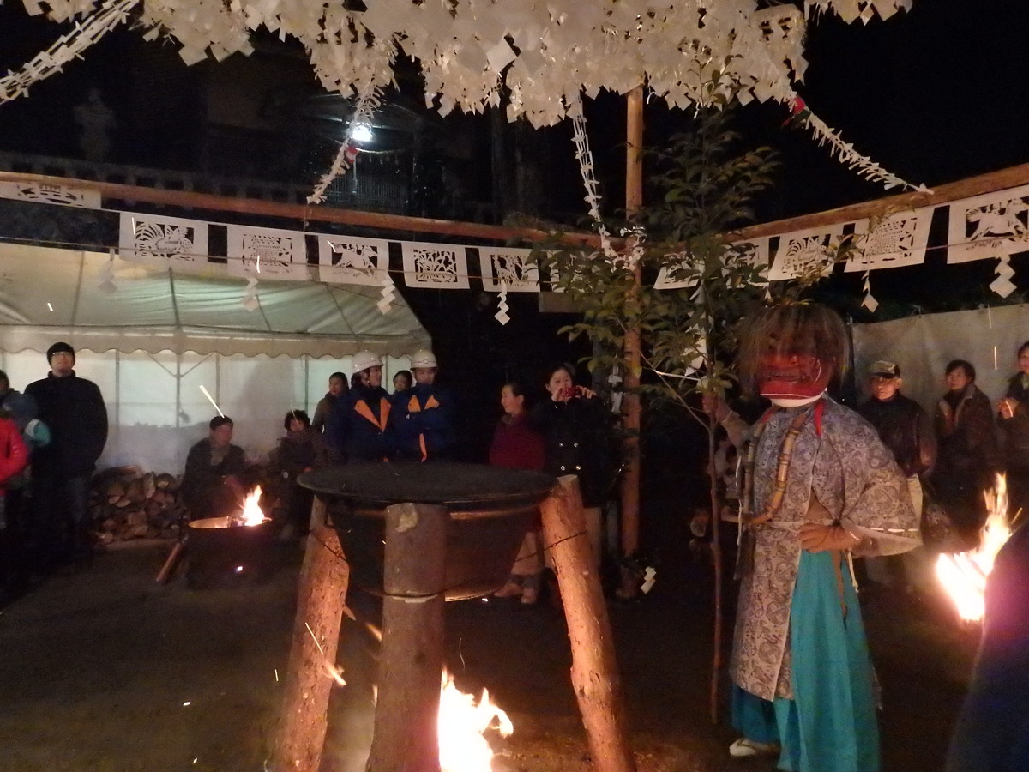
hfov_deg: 69.4
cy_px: 386
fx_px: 743
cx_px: 514
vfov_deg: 54.9
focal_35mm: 25
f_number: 3
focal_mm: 4.5
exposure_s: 1/25
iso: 3200
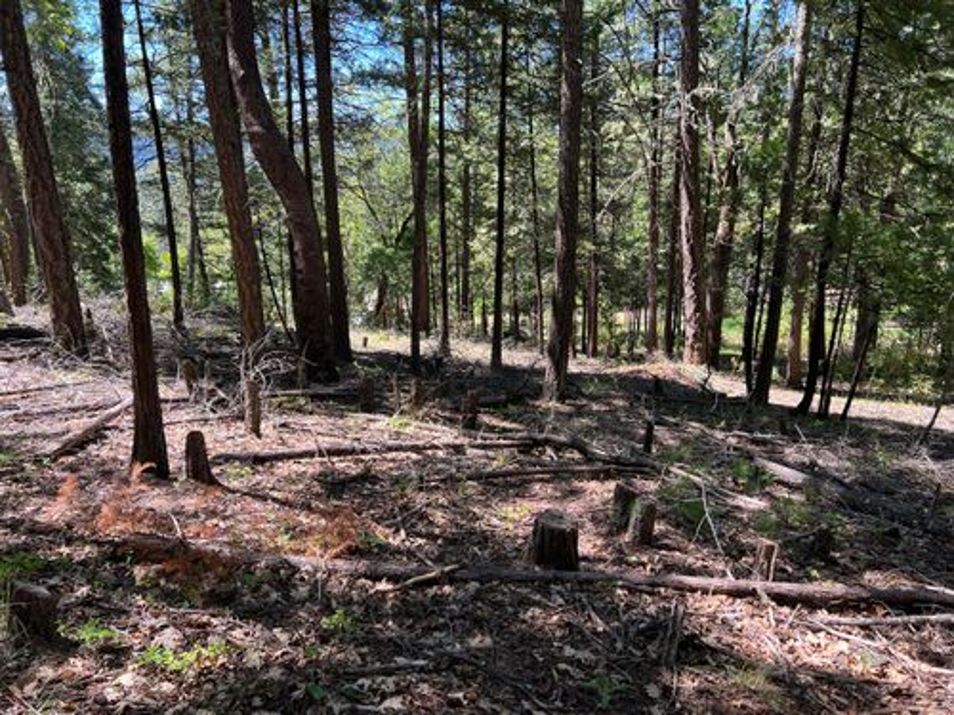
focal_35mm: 26
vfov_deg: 53.1
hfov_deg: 67.3
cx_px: 477
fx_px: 717
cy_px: 358
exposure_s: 1/361
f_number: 1.5
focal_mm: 5.7
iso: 50
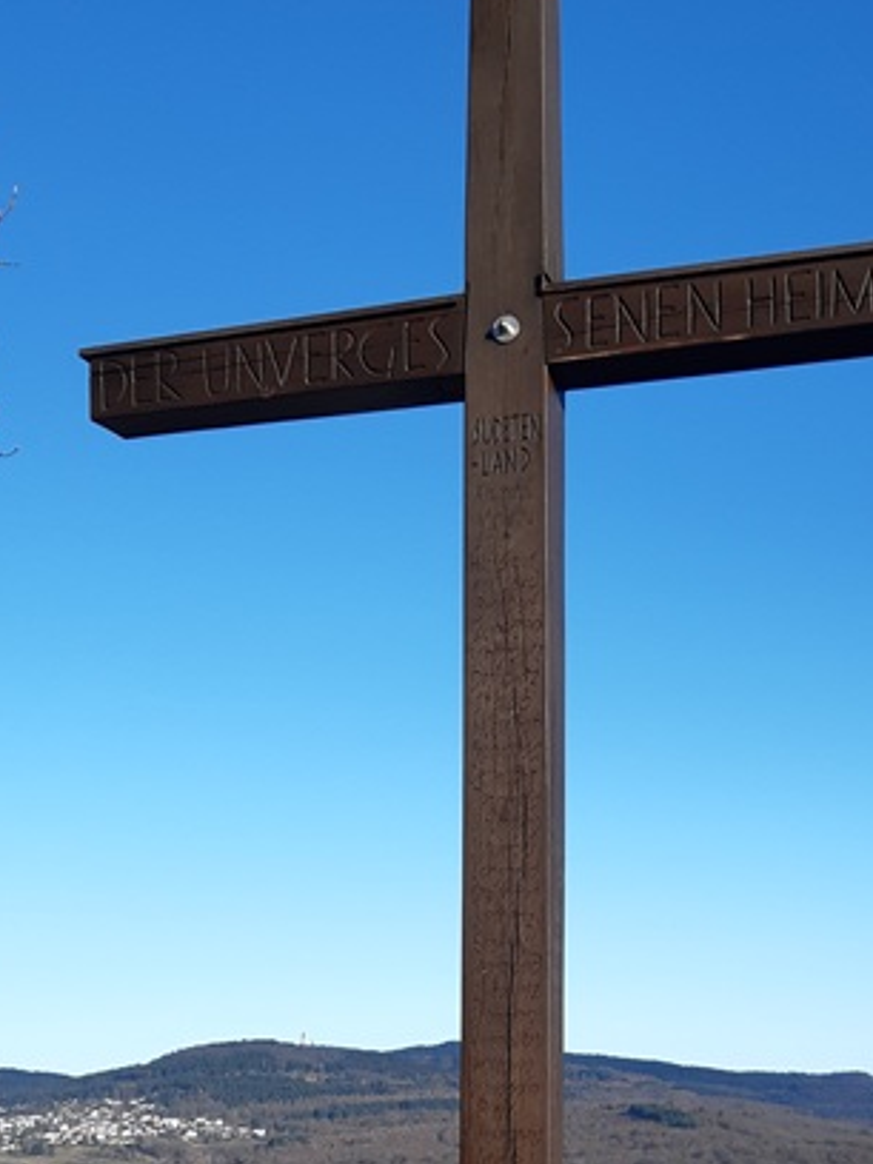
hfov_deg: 28.4
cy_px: 913
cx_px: 551
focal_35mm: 51
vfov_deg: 36.4
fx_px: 1715
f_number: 1.7
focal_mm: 3.92
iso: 40
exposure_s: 1/1264
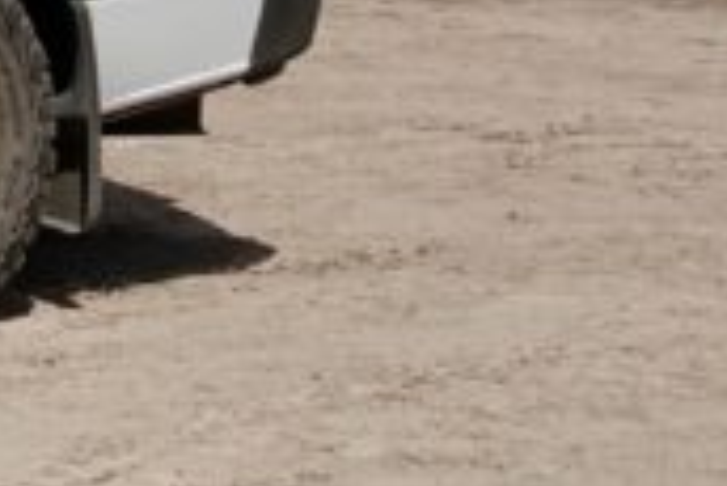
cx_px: -1120
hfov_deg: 8.4
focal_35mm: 220
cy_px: -657
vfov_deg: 6.0
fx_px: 4446
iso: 100
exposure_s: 1/1000
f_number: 5.6
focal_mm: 13.7
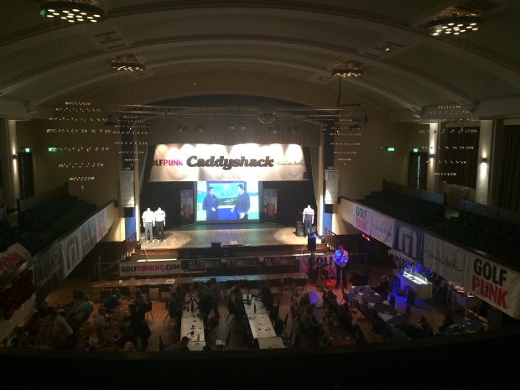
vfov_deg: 48.2
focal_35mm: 29
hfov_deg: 61.7
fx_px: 436
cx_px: 260
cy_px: 195
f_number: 2.2
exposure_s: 1/20
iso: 250
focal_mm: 4.15
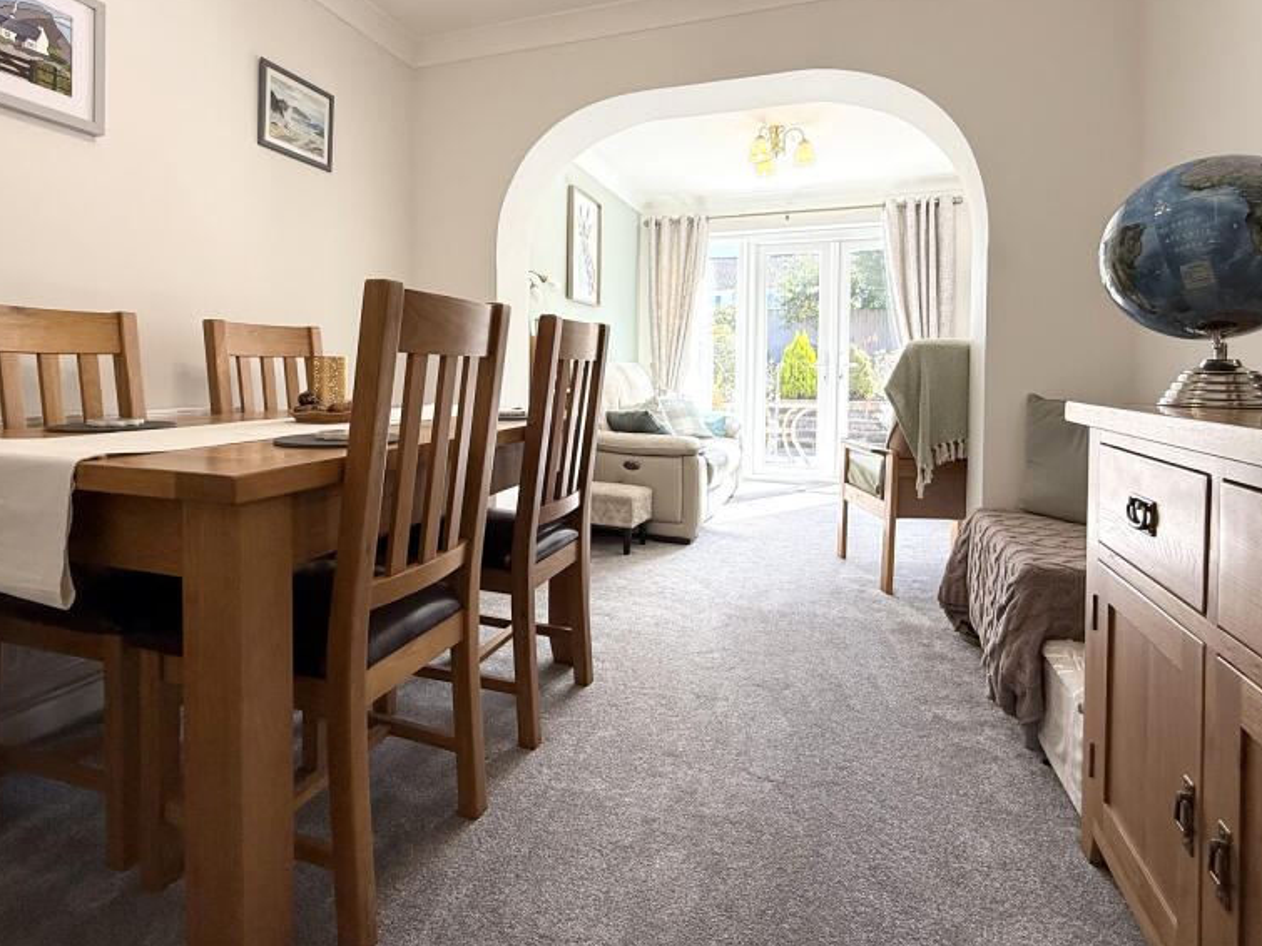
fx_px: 693
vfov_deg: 68.1
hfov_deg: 84.6
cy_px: 389
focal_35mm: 19
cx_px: 605
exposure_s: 1/103
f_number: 2.2
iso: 64
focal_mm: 2.22
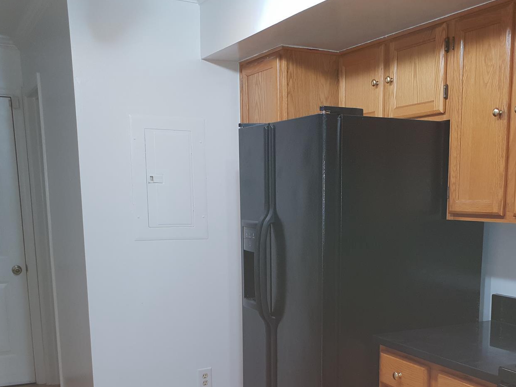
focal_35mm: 43
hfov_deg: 43.4
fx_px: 641
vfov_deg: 32.7
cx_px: 329
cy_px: 309
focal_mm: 4.3
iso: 100
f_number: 2.4
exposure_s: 1/24
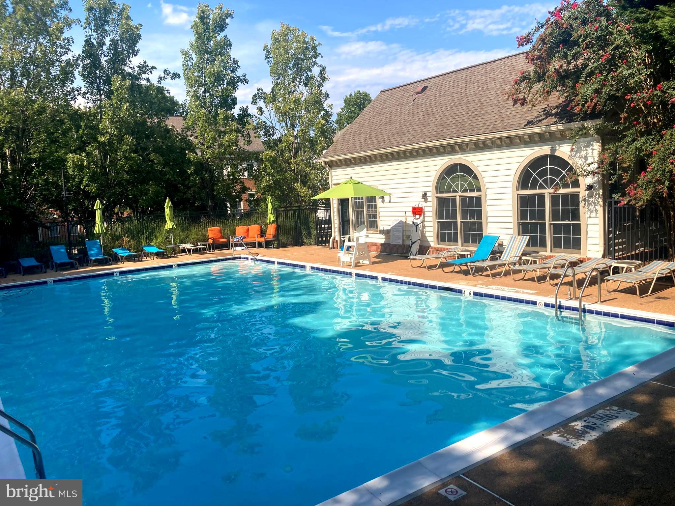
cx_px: 338
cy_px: 253
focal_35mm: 28
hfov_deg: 63.4
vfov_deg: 49.7
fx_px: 546
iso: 20
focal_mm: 3.99
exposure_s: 1/1845
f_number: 1.8
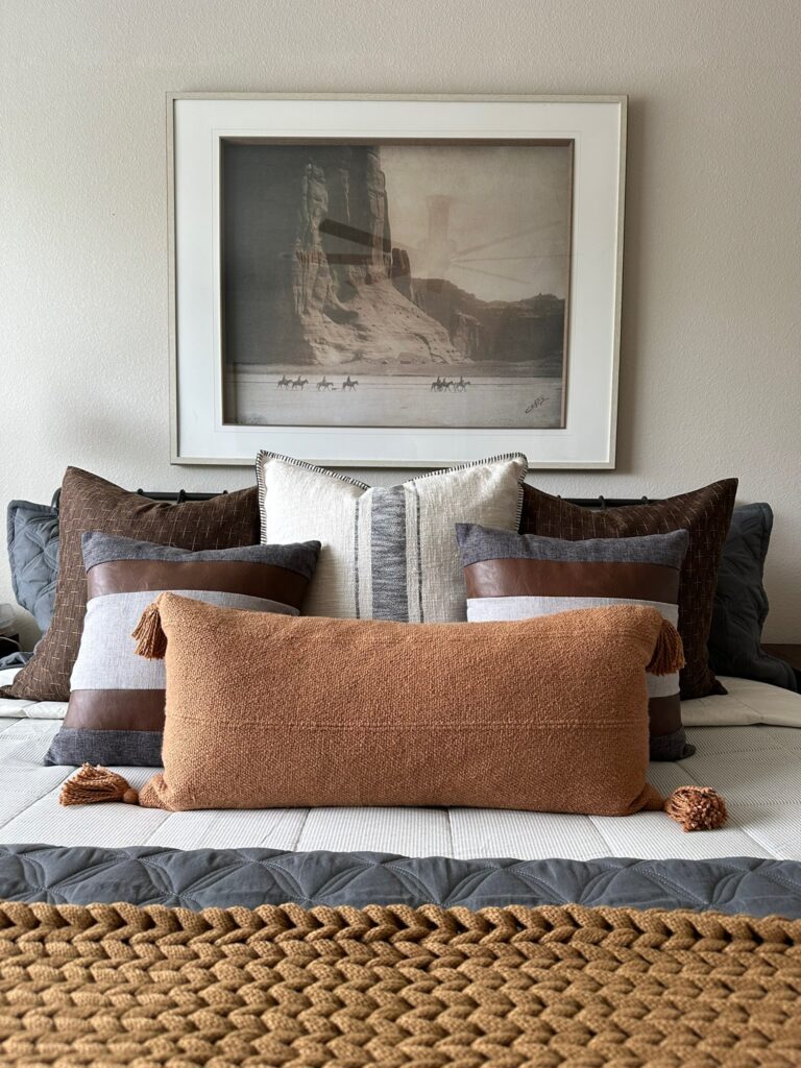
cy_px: 534
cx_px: 400
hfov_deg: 56.8
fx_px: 740
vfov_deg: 71.6
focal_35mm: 24
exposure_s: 1/121
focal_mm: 6.86
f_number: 1.78
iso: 125
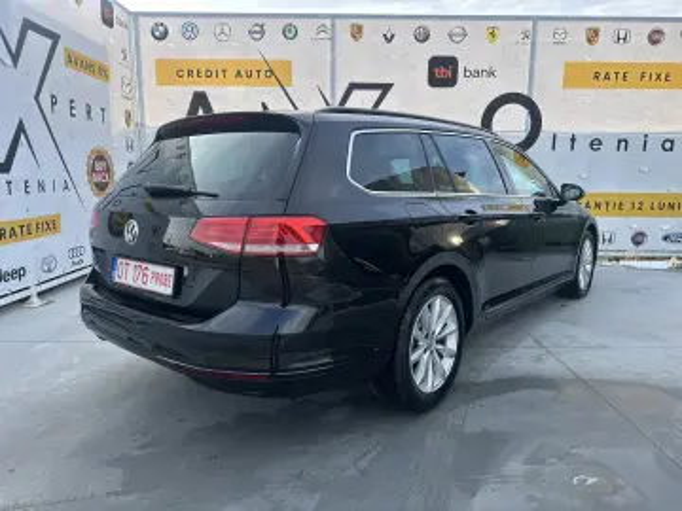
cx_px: 341
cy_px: 256
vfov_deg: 56.8
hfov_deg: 71.6
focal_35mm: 24
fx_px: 473
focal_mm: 6.86
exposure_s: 1/910
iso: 80
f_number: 1.78
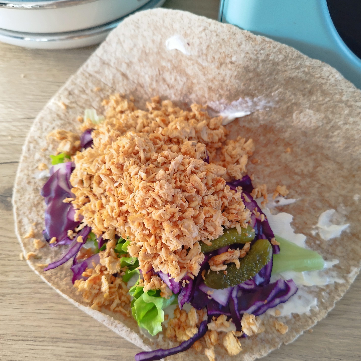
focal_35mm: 29
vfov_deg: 55.6
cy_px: 194
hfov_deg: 55.6
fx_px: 342
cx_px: 183
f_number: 1.89
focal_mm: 5.89
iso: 280
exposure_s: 1/50
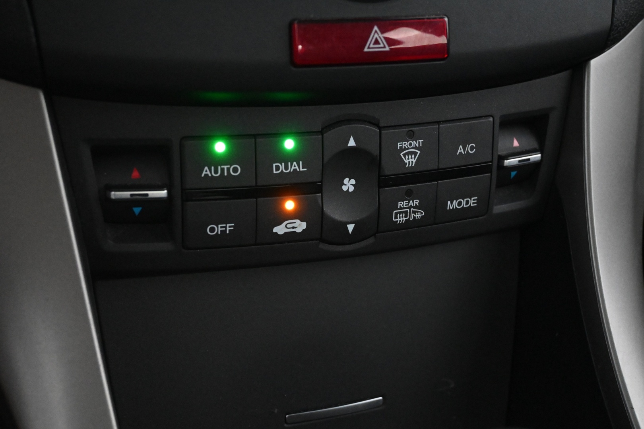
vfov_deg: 27.3
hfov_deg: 40.0
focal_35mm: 50
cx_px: 322
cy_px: 214
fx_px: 885
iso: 7200
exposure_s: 1/50
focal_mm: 33
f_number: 5
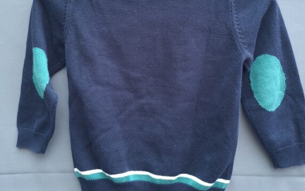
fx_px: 283
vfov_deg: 36.9
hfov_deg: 56.7
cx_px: 156
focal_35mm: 34
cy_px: 63
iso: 320
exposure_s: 1/33
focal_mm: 5.54
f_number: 1.8
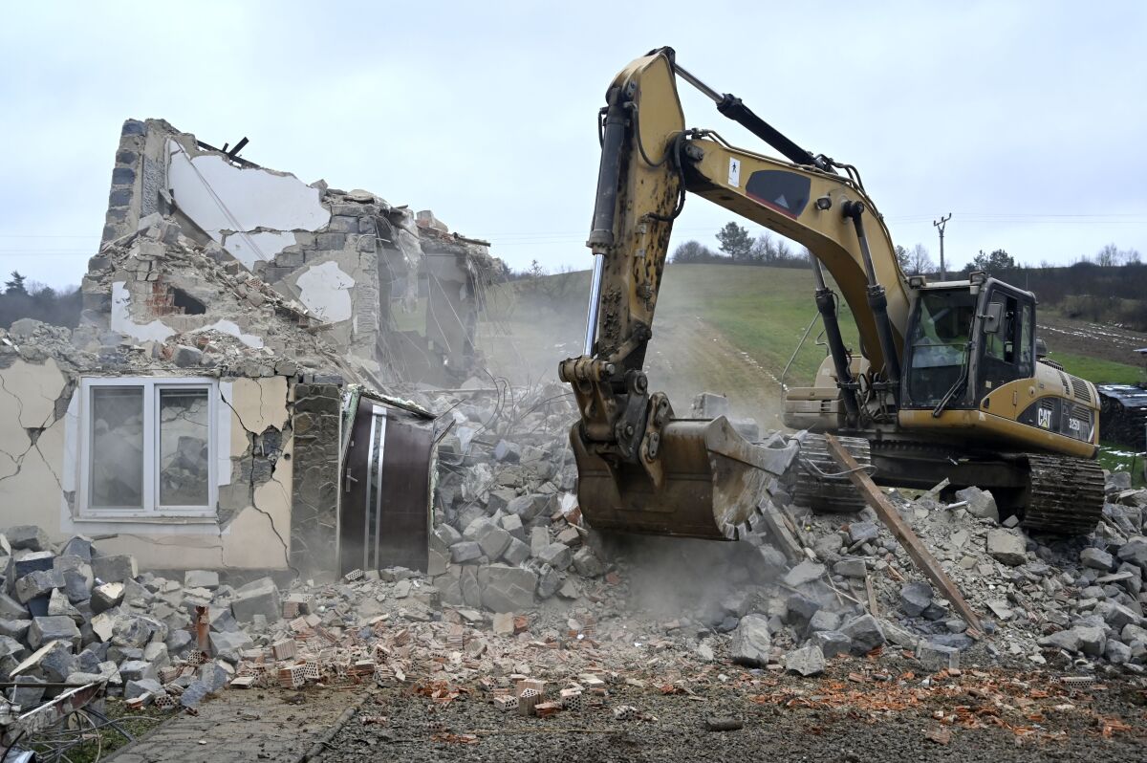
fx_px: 1305
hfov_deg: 47.4
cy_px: 382
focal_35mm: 41
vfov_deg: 32.6
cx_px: 574
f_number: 4
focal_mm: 41
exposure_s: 1/640
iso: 1600
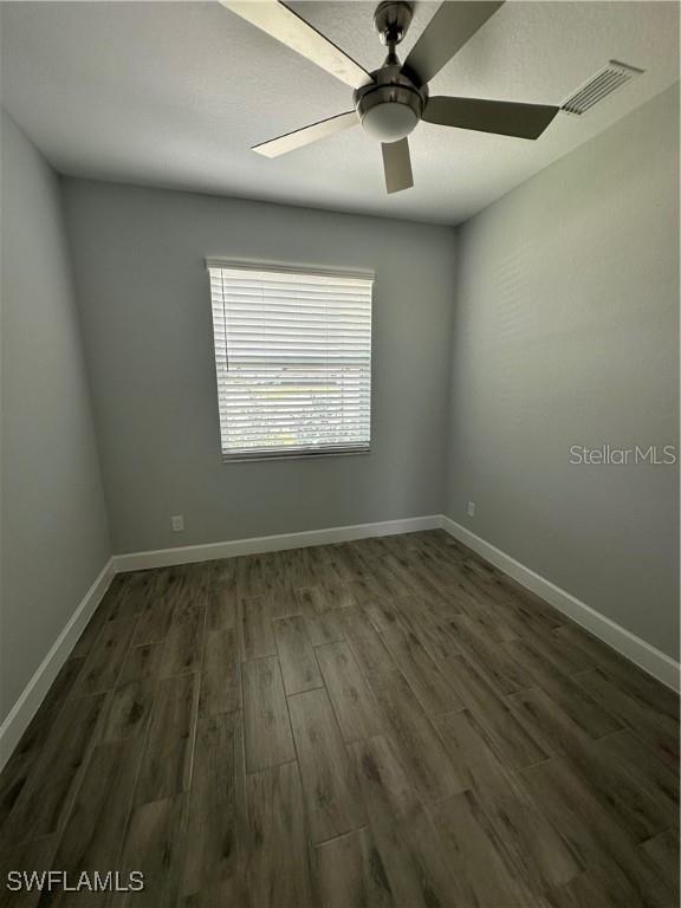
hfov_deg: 85.7
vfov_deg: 102.1
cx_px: 340
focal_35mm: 14
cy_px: 454
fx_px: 367
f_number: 2.2
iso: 50
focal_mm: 2.22
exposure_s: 1/120
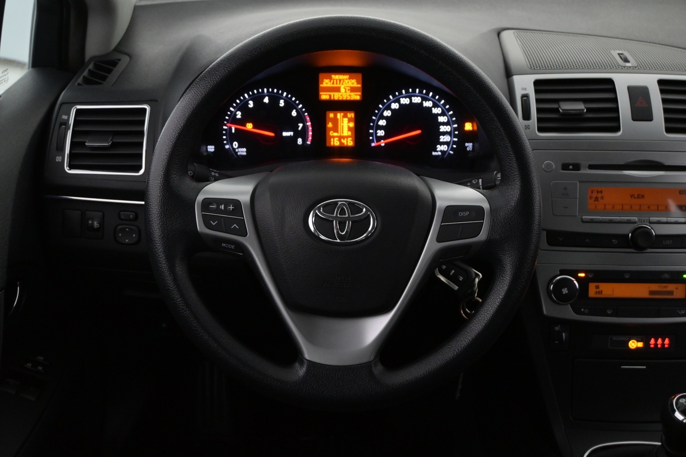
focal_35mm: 42
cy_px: 228
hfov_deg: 46.4
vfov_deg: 31.9
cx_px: 343
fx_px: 800
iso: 2500
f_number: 4.5
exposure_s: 1/80
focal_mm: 28
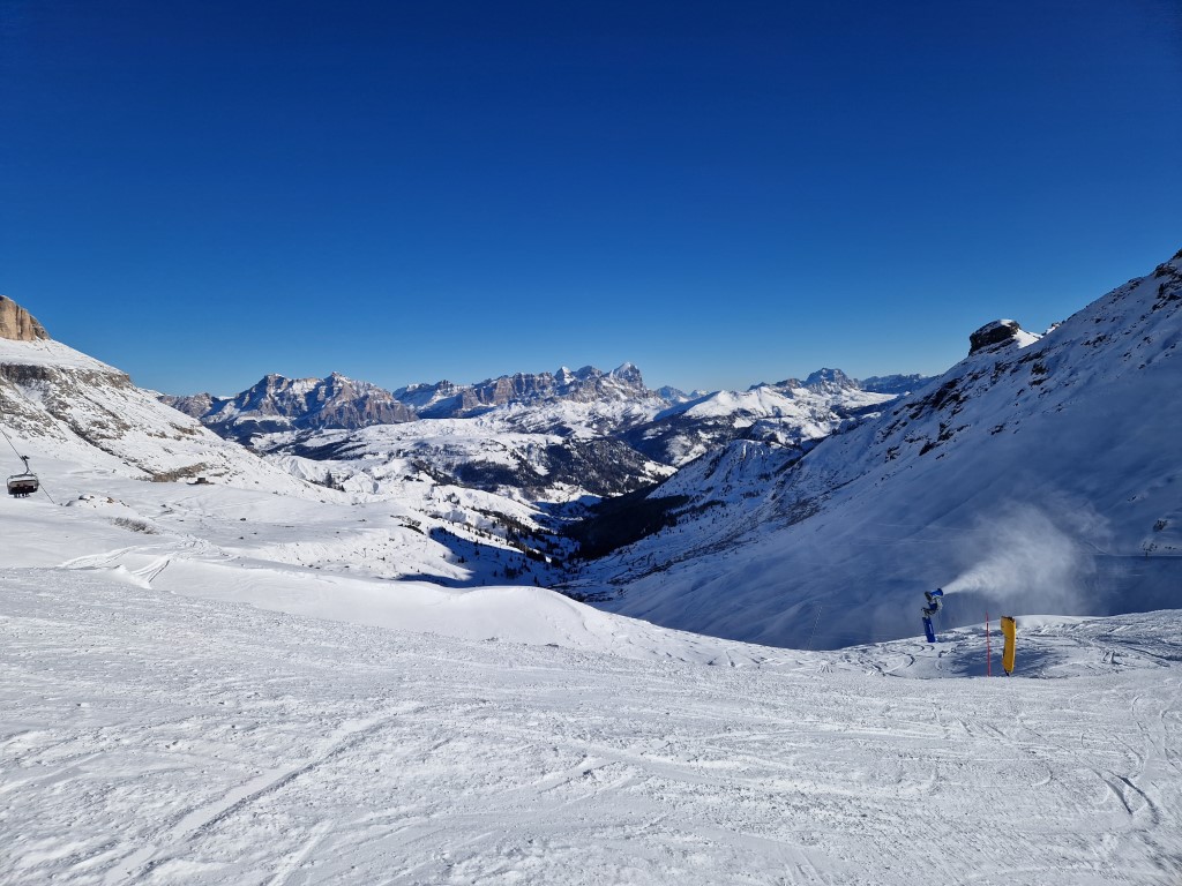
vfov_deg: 58.9
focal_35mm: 23
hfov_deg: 73.9
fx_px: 785
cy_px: 443
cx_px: 591
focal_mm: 5.4
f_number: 1.8
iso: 50
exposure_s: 1/4160
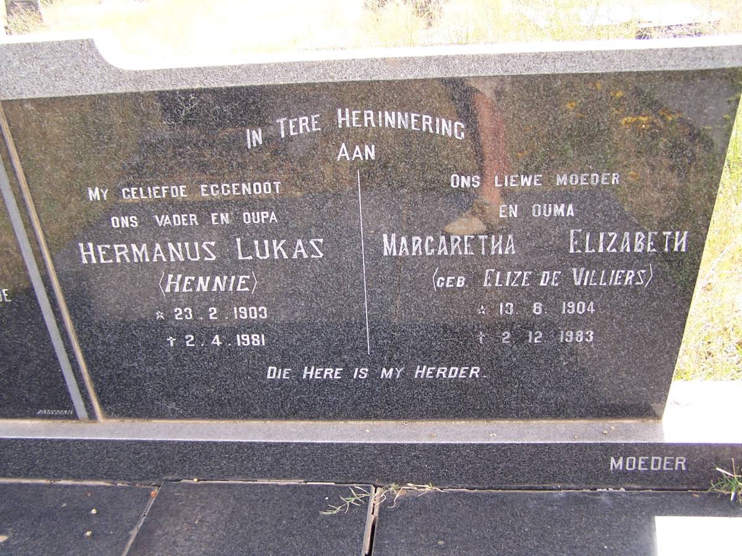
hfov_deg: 49.0
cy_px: 278
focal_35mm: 38
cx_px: 371
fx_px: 815
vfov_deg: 37.7
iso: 80
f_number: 2.8
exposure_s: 1/180
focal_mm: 6.3
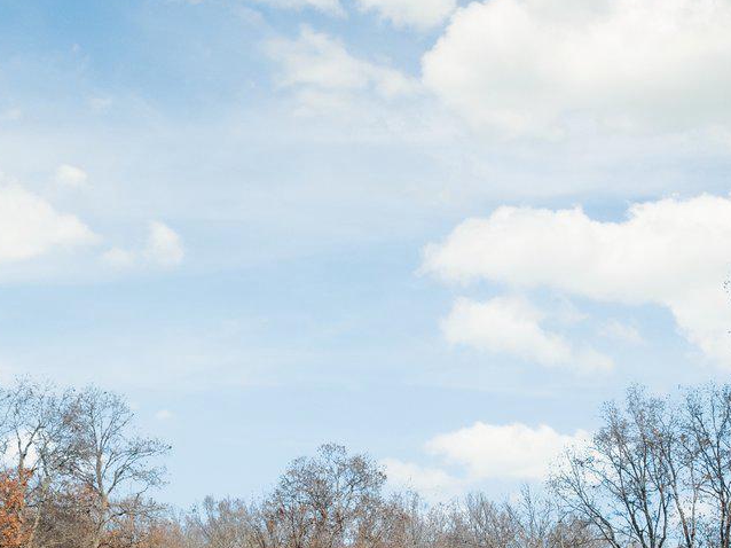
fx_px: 1625
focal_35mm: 77
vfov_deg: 17.7
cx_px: 369
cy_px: 739
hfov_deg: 25.3
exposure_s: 1/200
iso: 100
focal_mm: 12.29
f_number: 4
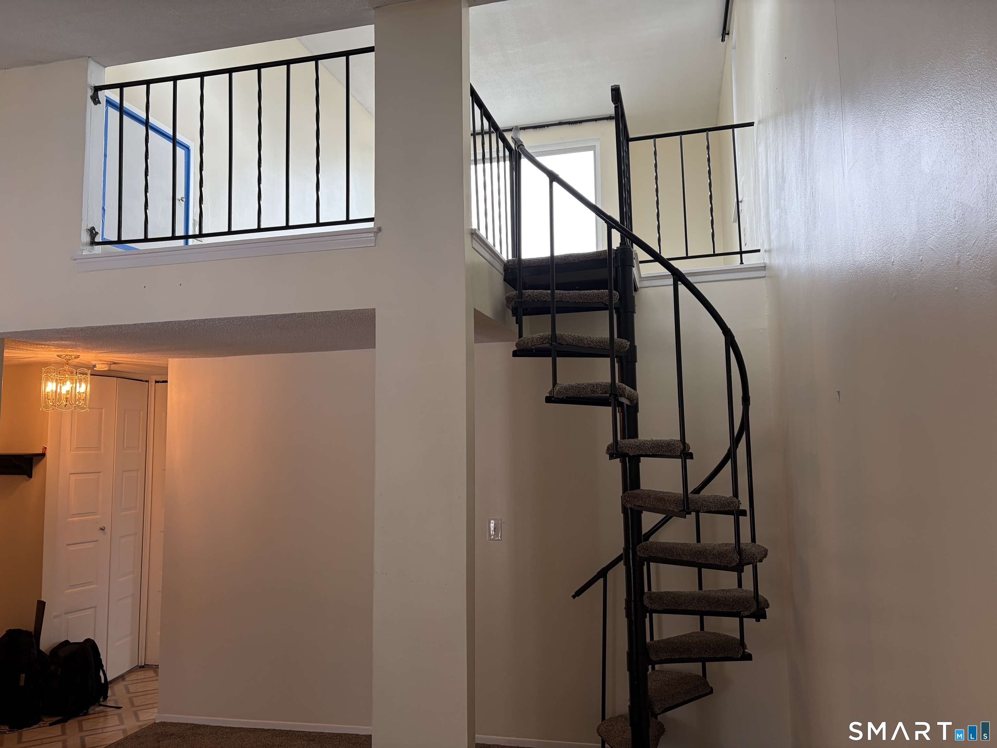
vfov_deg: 53.1
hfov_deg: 67.3
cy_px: 374
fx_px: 749
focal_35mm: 26
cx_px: 498
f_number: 1.6
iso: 64
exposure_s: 1/60
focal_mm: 5.96
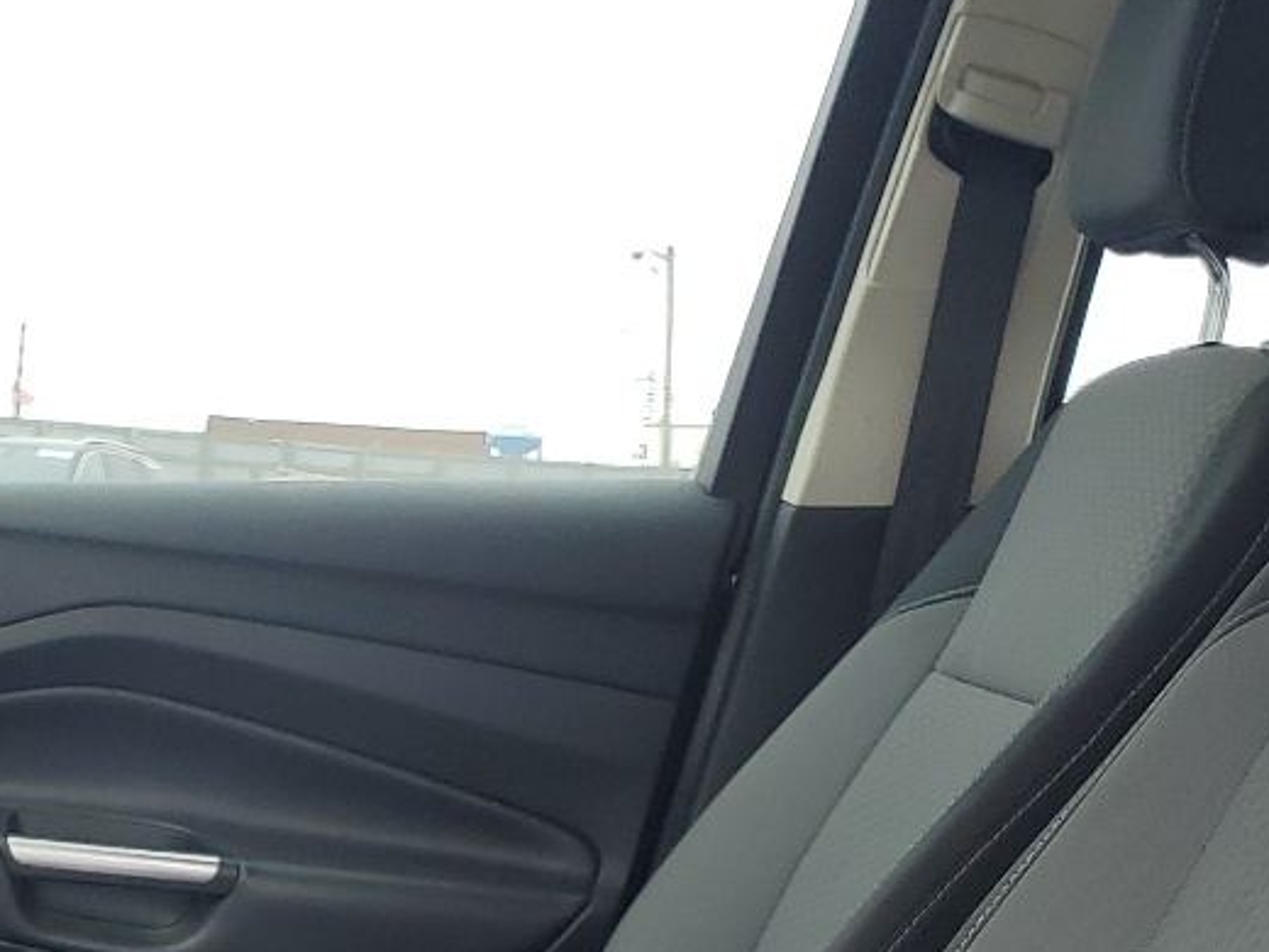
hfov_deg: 23.3
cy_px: 1177
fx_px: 2933
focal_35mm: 80
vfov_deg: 17.5
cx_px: -44
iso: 50
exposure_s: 1/476
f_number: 1.5
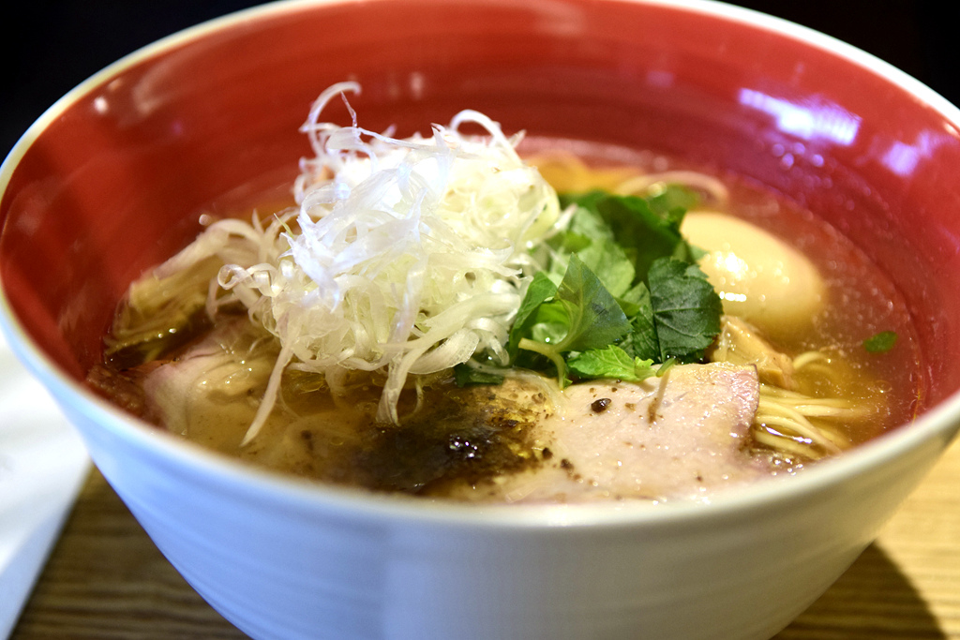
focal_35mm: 66
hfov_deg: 30.5
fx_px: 1760
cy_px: 320
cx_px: 480
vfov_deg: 20.6
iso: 1000
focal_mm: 44
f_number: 2.8
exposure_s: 1/100
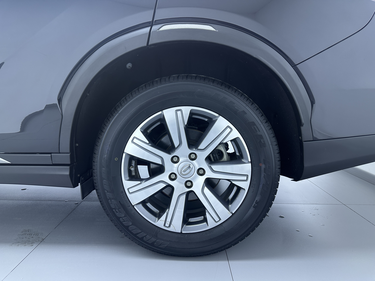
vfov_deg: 56.8
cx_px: 188
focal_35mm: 24
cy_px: 140
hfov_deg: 71.6
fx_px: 260
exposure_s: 1/50
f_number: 1.78
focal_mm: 6.86
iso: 125
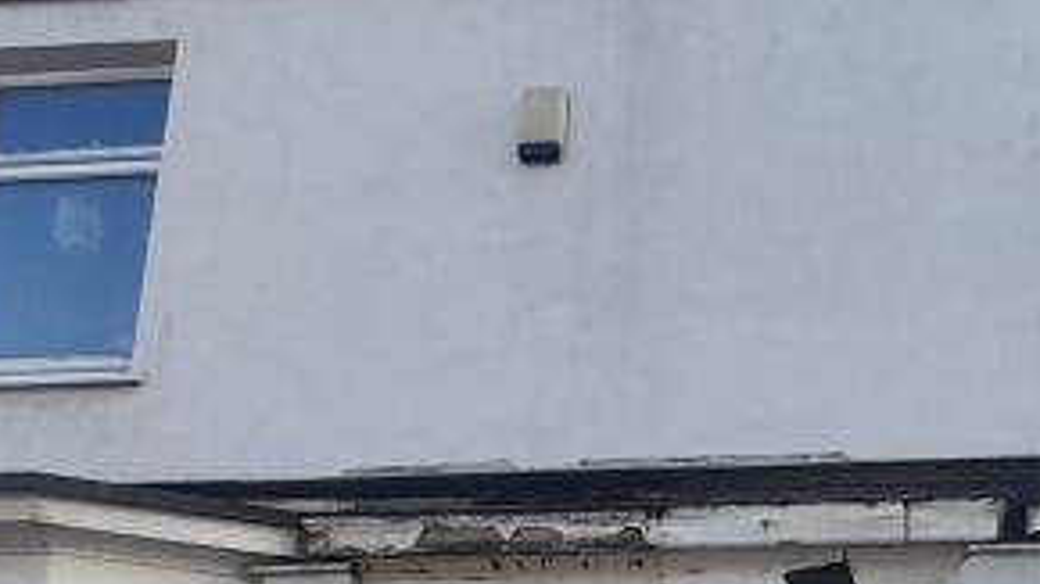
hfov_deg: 36.9
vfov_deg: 22.5
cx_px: 1051
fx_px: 1379
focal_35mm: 50
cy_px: 656
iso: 40
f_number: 2.2
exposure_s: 1/187
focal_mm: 1.42
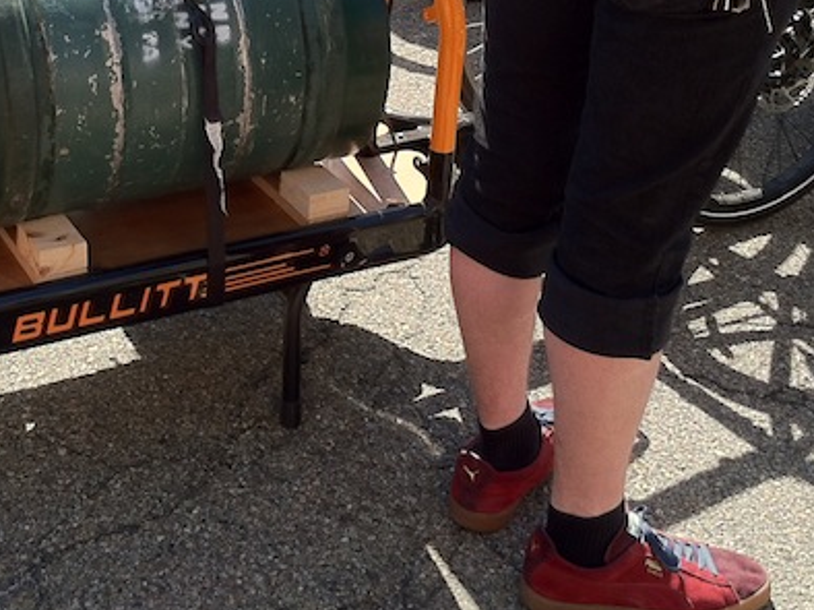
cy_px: 56
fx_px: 1669
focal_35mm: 71
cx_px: 269
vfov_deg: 20.3
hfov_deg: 27.2
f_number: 2.8
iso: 80
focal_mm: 3.85
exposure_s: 1/273
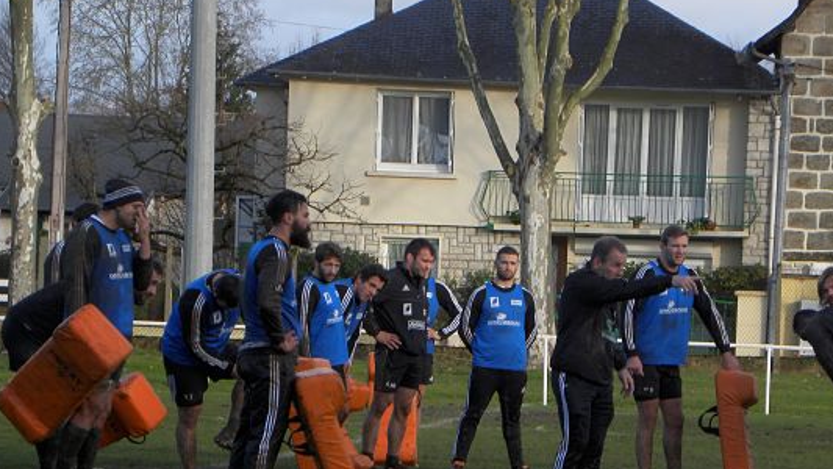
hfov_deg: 8.3
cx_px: 463
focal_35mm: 260
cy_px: 330
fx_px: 5744
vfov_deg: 4.7
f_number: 4.5
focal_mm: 37.7
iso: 64
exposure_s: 1/142
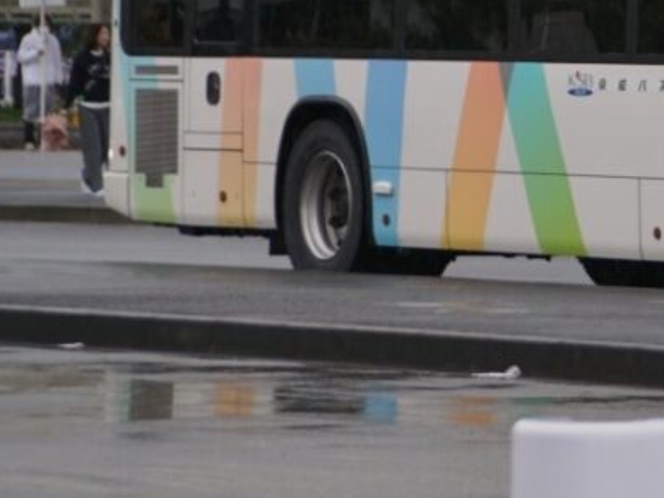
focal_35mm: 457
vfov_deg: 3.3
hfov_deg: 4.3
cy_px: -19
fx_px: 8766
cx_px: 827
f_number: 5.6
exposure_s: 1/200
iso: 400
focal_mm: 120
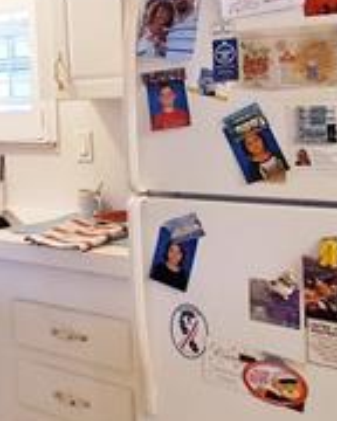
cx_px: -94
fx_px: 673
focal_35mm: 54
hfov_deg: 24.7
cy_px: 115
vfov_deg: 34.1
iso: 500
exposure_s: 1/60
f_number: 2.2
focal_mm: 1.8
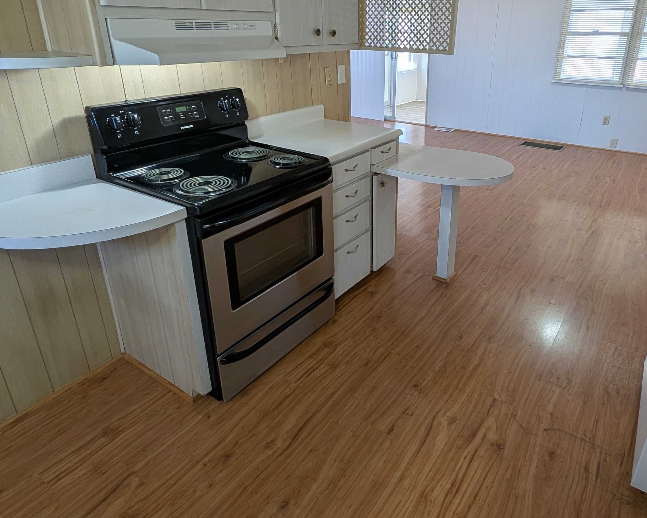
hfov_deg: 74.6
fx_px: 421
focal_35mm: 22
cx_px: 368
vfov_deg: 62.5
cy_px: 204
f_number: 1.95
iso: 39
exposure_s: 1/29.3
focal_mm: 2.23
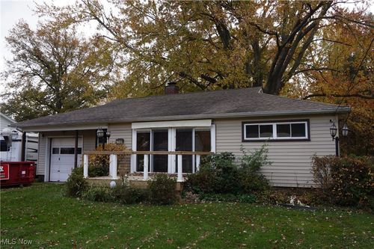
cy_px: 124
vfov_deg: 43.6
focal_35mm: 30
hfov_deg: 61.9
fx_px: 312
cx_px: 187
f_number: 8
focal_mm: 20
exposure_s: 1/80
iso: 100
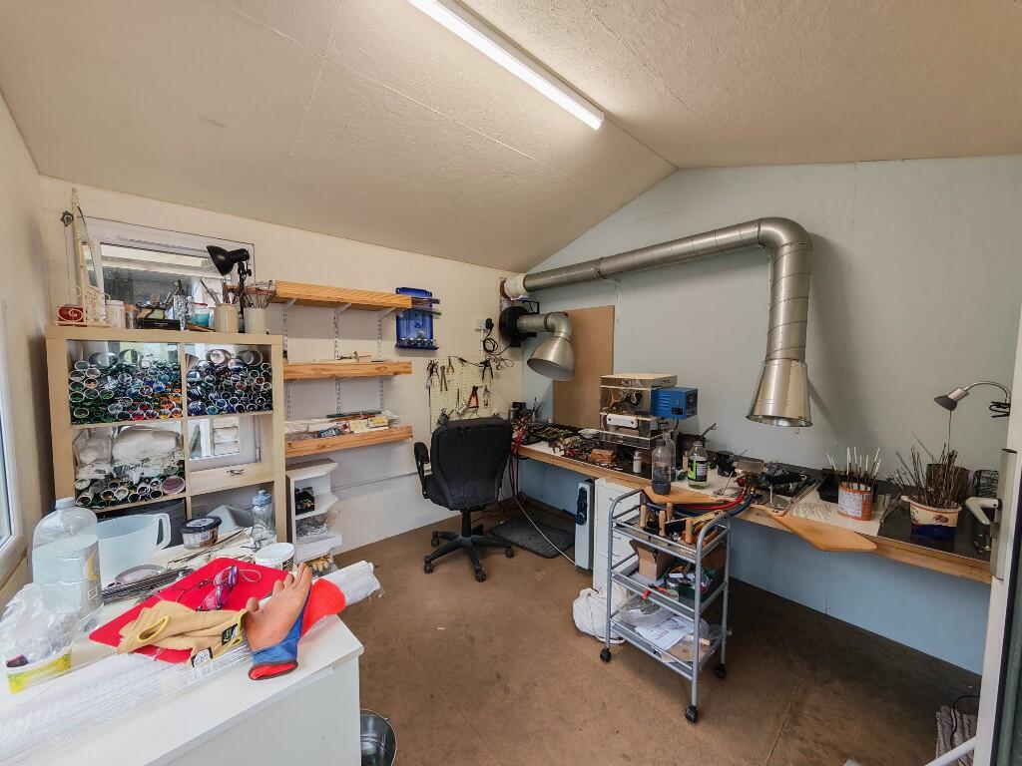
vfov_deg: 94.5
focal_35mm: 12
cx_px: 511
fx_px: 354
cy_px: 383
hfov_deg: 110.5
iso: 64
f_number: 2
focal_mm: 1.82
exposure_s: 1/50
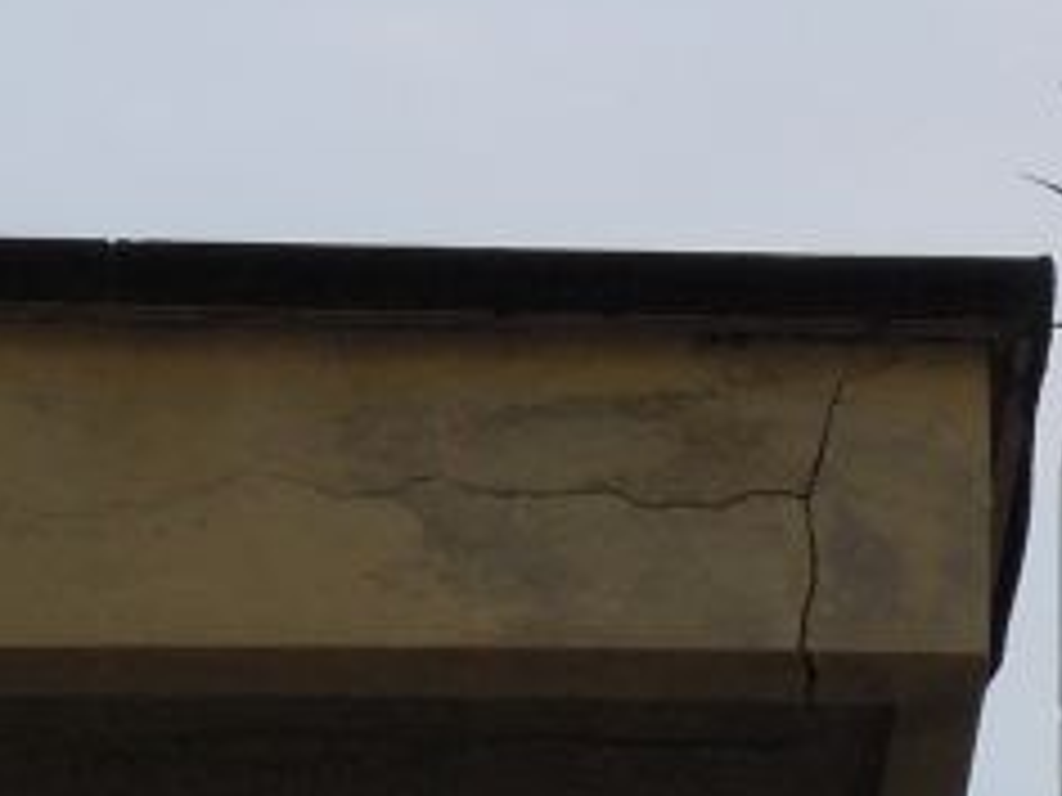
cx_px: 927
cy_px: 1556
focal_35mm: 304
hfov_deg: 6.5
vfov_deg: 4.8
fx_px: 9327
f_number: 4.5
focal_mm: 12.5
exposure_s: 1/100
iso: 250
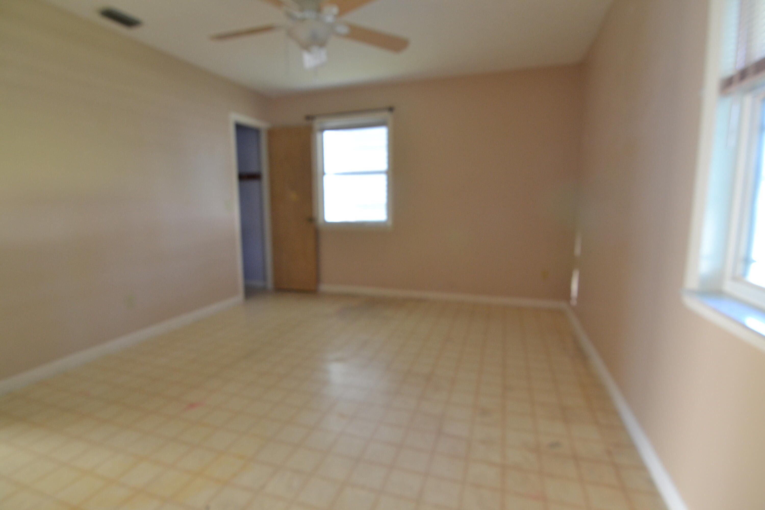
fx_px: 351
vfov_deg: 72.1
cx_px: 382
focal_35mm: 16
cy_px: 255
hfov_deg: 95.0
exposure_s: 1/20
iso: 800
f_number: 4
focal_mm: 11
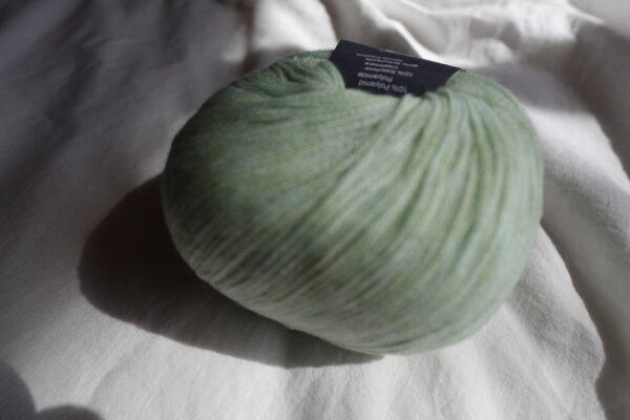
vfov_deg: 67.4
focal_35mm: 18
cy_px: 210
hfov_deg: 90.0
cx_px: 315
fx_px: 315
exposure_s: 1/400
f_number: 1.8
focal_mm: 6.9
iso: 125
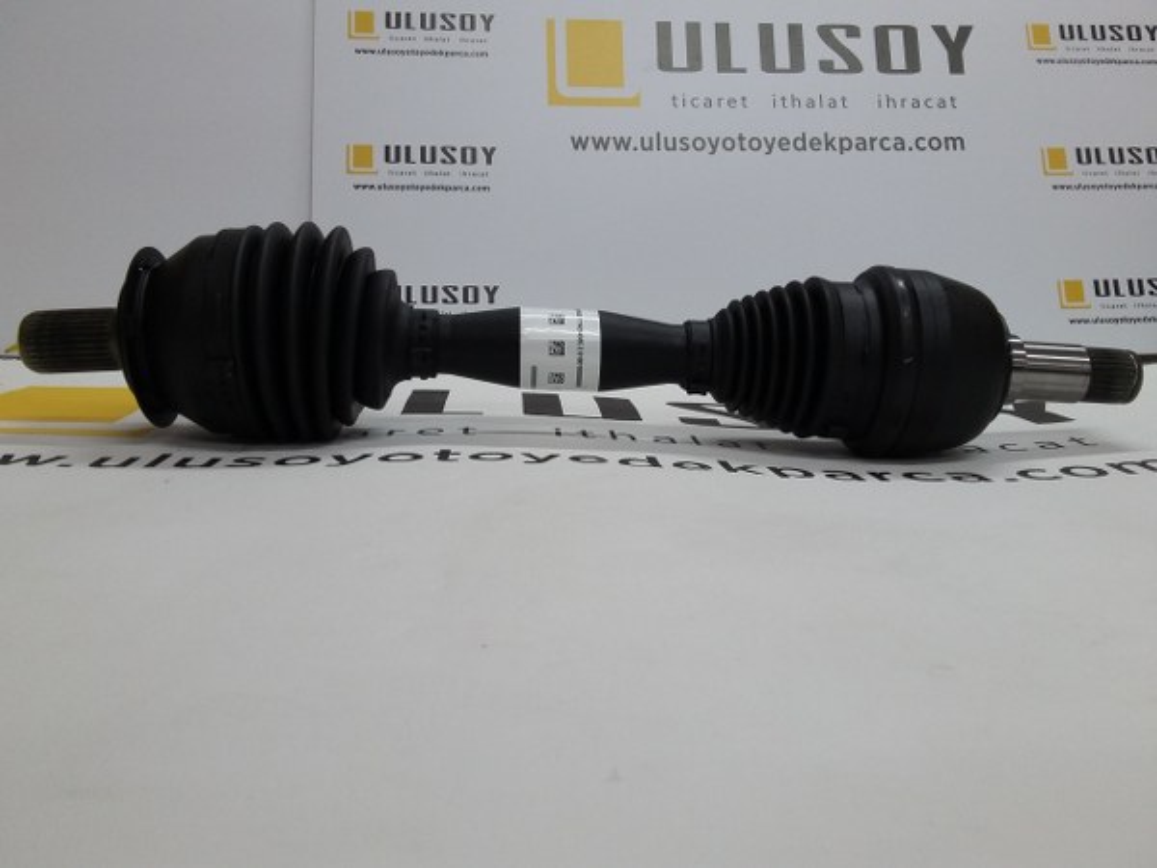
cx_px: 578
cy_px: 434
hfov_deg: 58.4
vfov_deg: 45.4
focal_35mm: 31
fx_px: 1036
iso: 100
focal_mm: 3.3
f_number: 2.2
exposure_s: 1/33
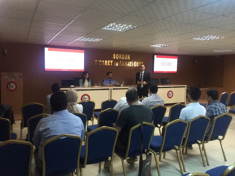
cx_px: 118
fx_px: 197
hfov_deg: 61.7
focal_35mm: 29
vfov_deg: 48.2
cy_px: 88
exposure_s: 1/33
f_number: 2.2
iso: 160
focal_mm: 4.15
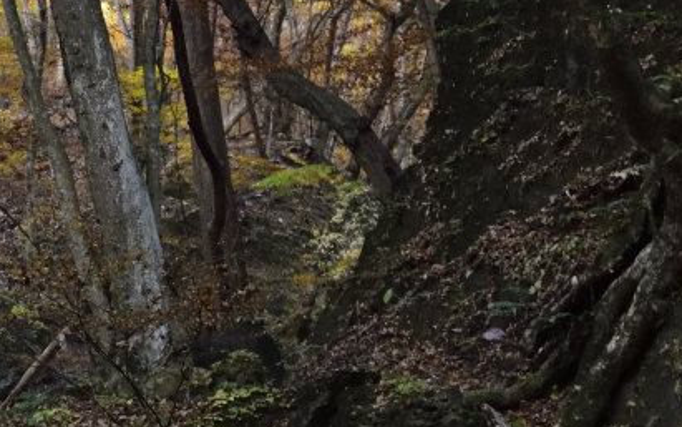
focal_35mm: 123
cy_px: 47
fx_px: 2286
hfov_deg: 15.0
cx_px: -504
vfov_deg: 10.6
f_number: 4.5
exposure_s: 1/100
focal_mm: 31
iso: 4000
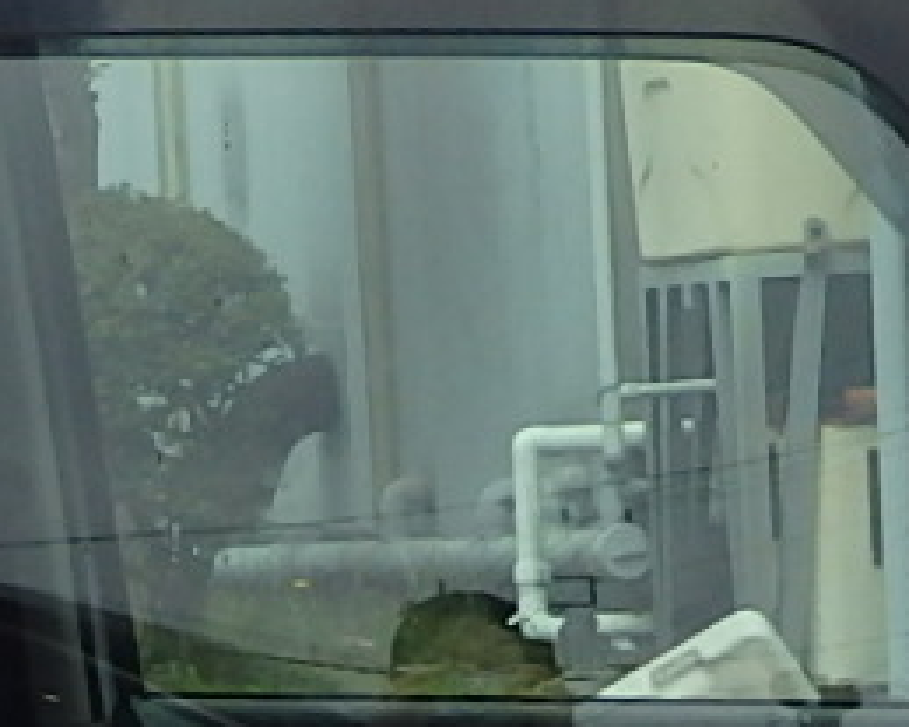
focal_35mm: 239
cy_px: 1134
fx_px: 6427
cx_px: 260
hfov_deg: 8.1
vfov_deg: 6.4
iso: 125
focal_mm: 6
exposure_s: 1/800
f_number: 9.7
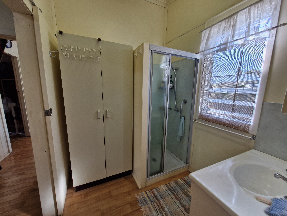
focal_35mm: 13
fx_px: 108
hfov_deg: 106.2
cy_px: 108
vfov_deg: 89.9
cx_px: 144
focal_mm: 1.74
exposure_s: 1/50
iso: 50
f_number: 2.2
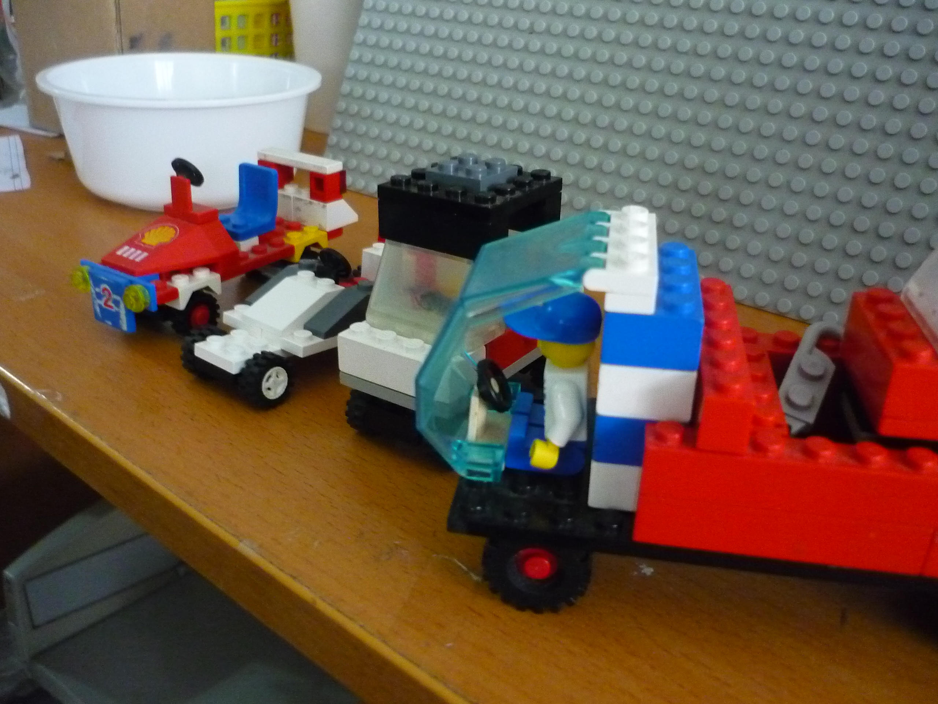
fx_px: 894
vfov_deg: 42.9
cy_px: 352
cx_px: 469
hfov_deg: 55.4
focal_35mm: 33
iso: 800
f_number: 2.8
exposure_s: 1/25
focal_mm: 5.5
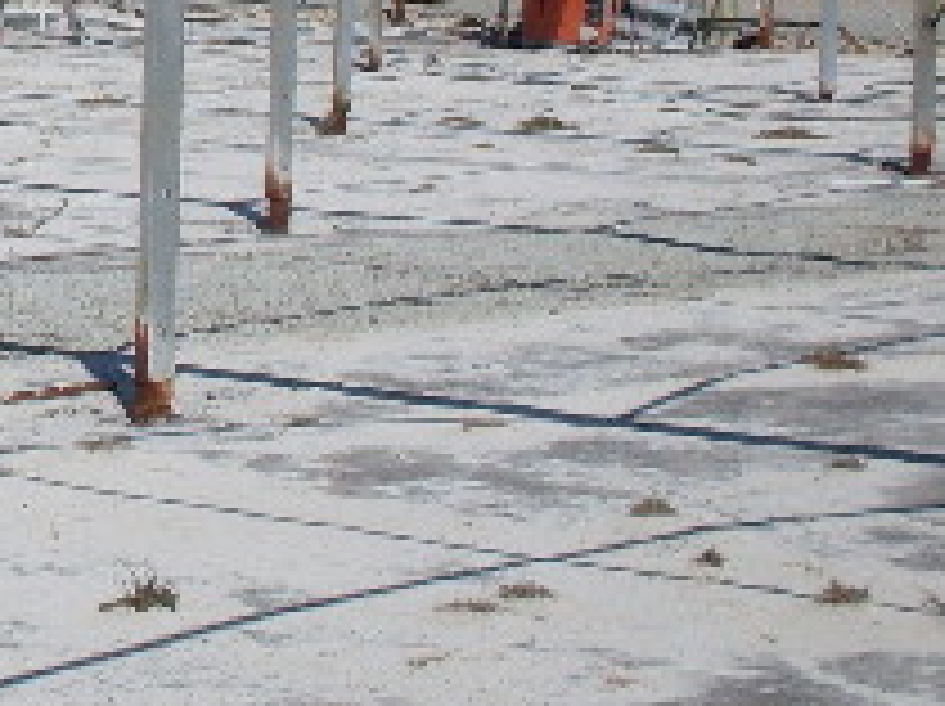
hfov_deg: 12.7
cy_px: -261
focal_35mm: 145
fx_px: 3954
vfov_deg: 10.0
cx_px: -590
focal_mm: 6.3
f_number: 8.4
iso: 80
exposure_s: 1/500
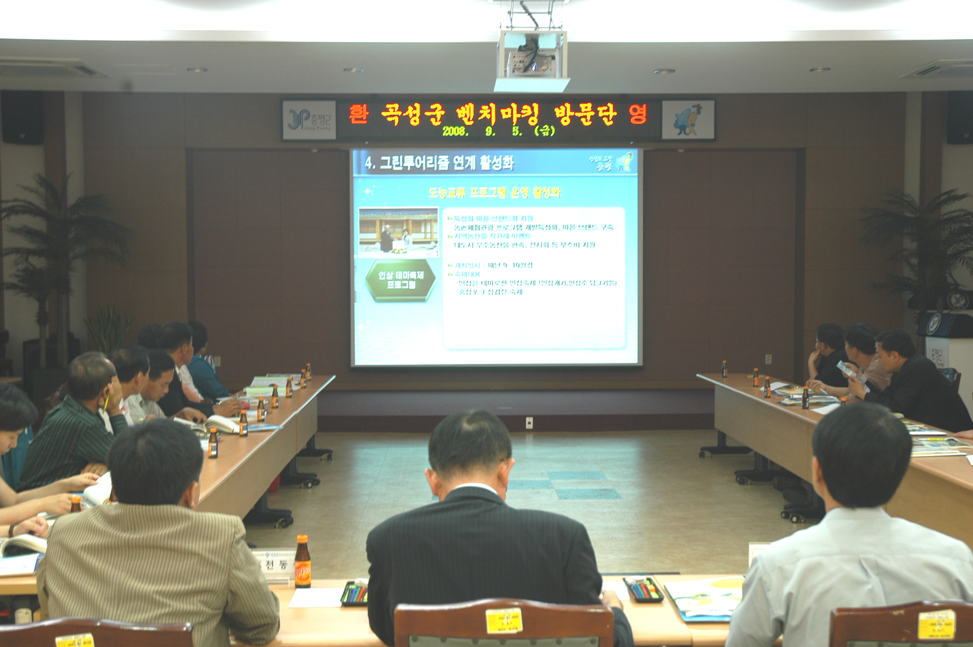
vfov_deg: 28.9
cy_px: 324
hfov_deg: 42.4
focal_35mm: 46
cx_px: 486
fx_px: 1255
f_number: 4
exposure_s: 1/10
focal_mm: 31
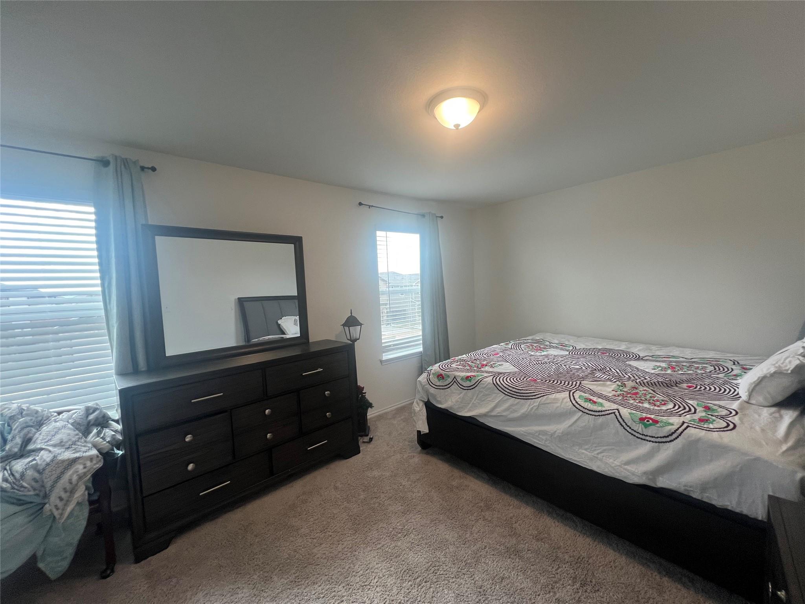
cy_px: 302
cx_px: 402
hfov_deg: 106.2
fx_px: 302
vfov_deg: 89.9
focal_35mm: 13
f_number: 1.8
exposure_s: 1/120
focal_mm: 1.57
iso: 125
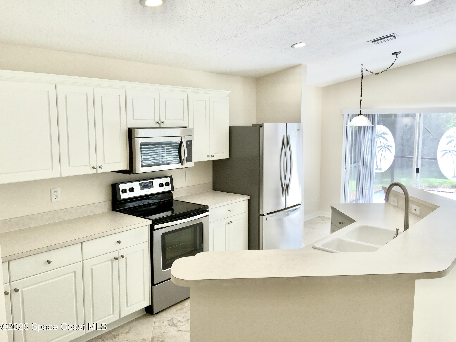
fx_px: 382
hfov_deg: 61.7
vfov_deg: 48.2
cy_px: 171
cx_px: 228
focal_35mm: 29
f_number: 2.2
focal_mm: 4.15
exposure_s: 1/159
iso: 32
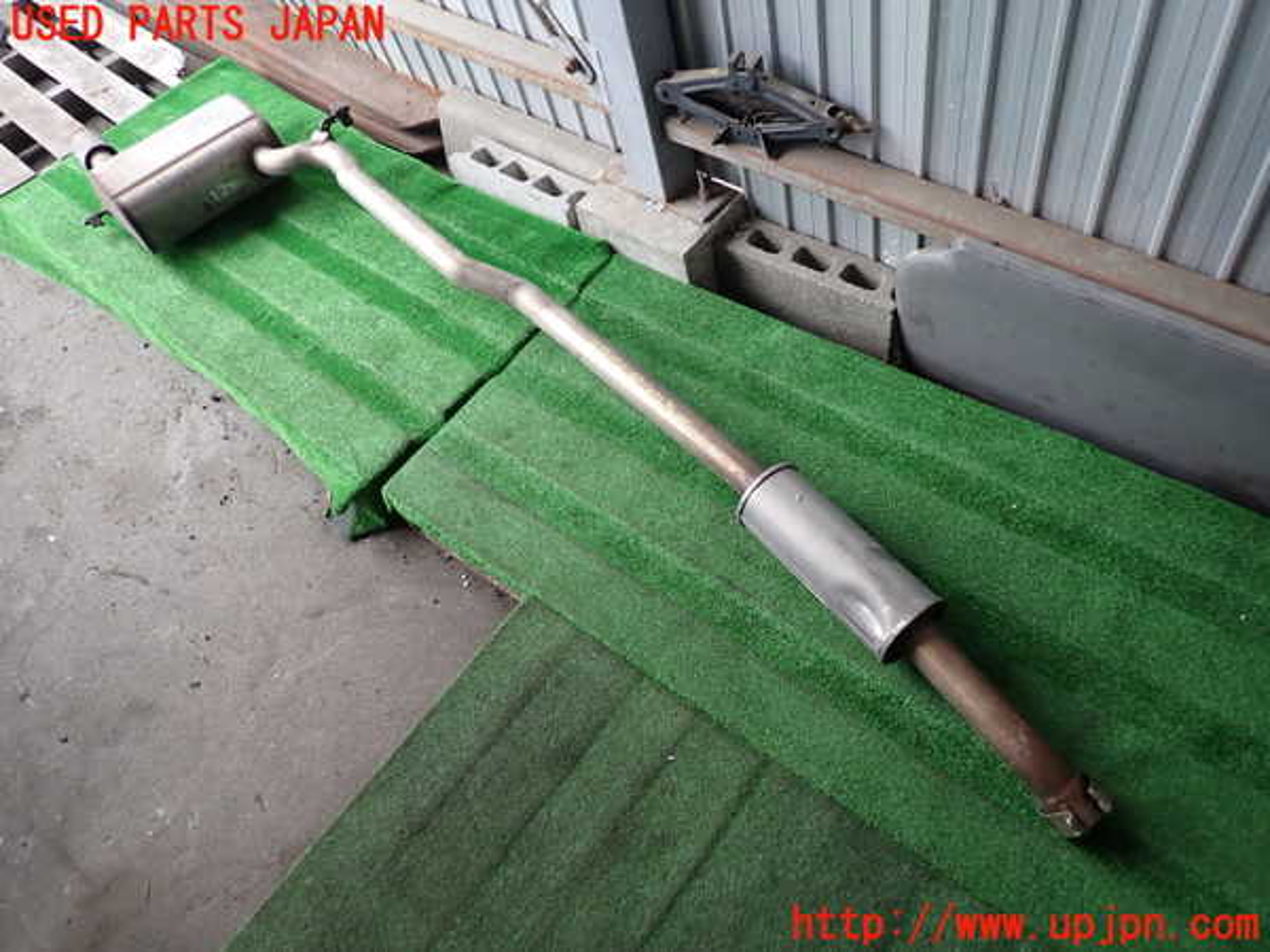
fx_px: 917
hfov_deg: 69.4
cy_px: 476
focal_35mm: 25
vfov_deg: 54.9
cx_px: 635
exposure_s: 1/60
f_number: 2
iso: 125
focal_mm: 4.5
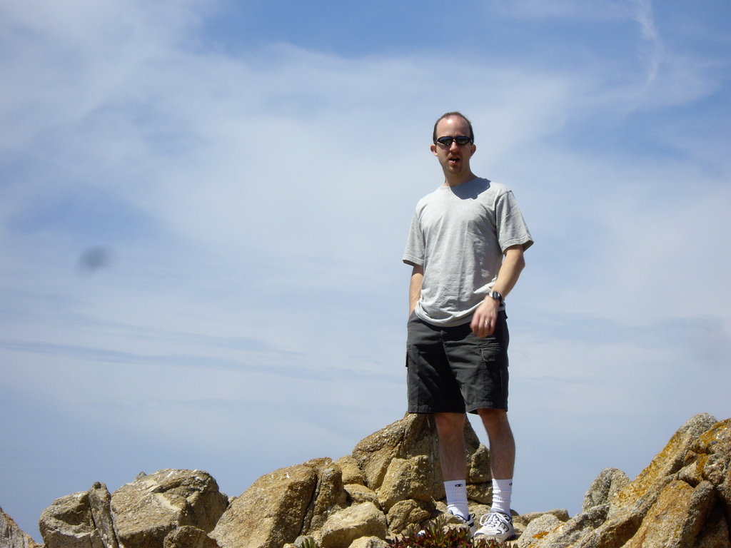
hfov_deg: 17.3
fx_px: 2407
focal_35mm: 114
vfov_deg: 13.0
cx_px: 366
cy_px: 274
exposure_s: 1/160
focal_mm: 18.6
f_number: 8.3
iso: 50
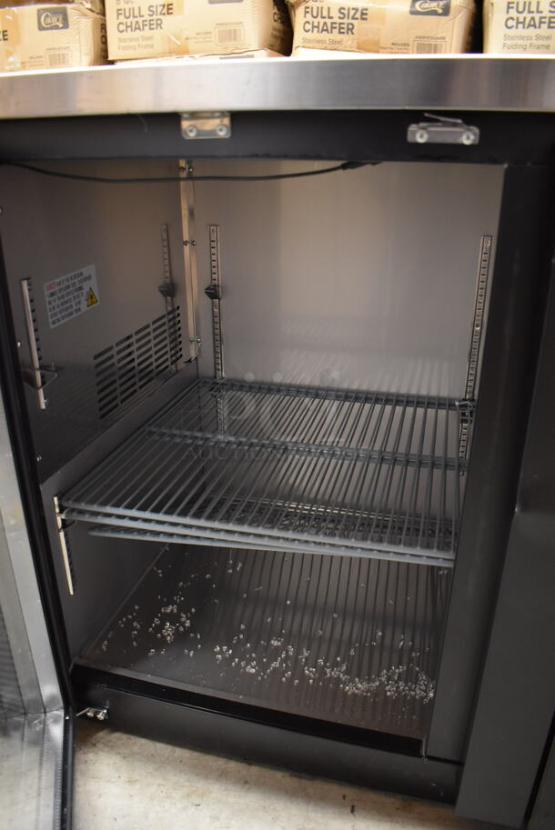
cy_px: 415
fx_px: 623
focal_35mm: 27
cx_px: 278
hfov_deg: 48.0
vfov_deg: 67.3
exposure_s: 1/30
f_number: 3.5
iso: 2000
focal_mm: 18
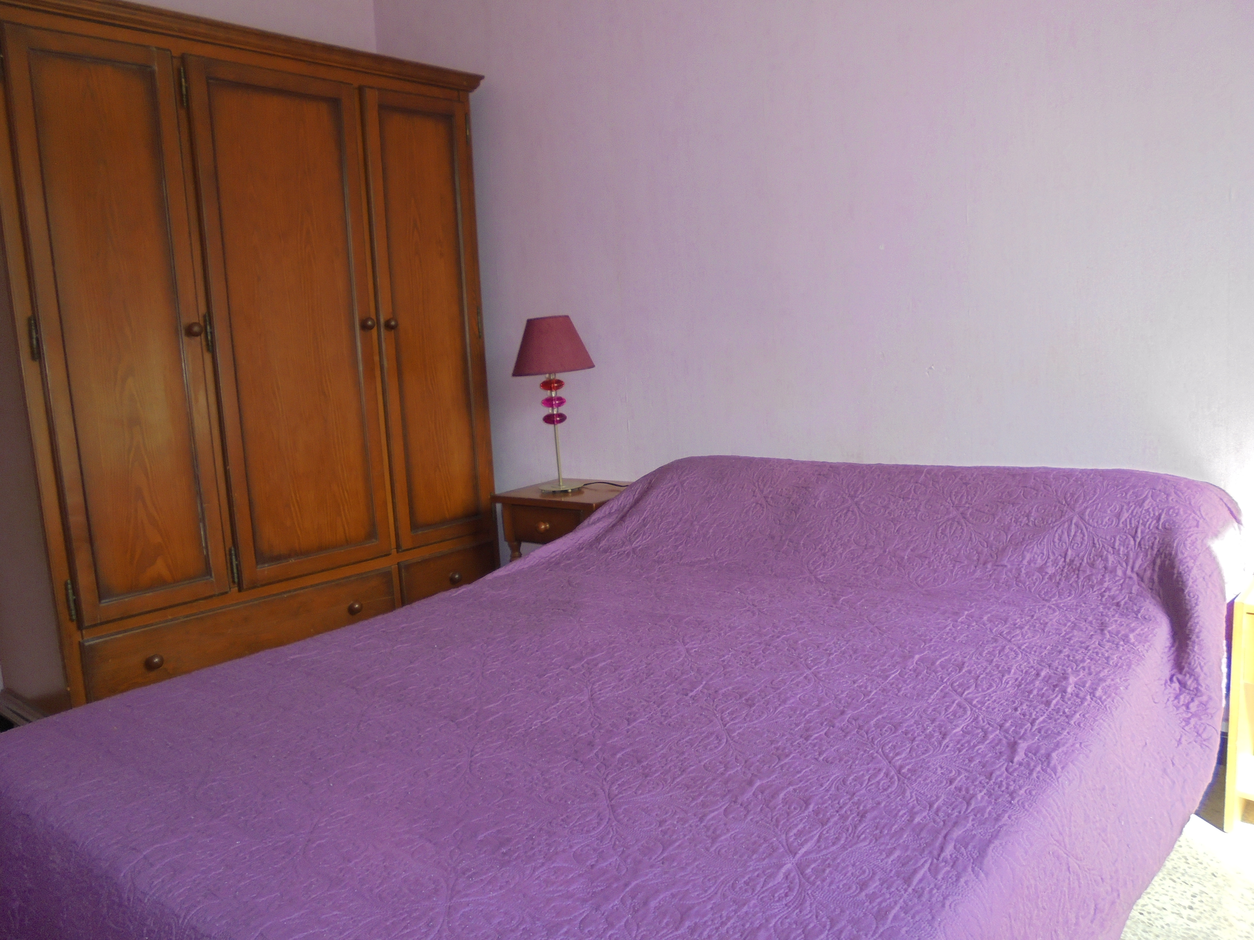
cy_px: 470
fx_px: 942
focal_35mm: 26
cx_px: 627
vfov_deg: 53.1
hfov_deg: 67.3
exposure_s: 1/40
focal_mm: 4.6
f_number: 3.5
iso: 100
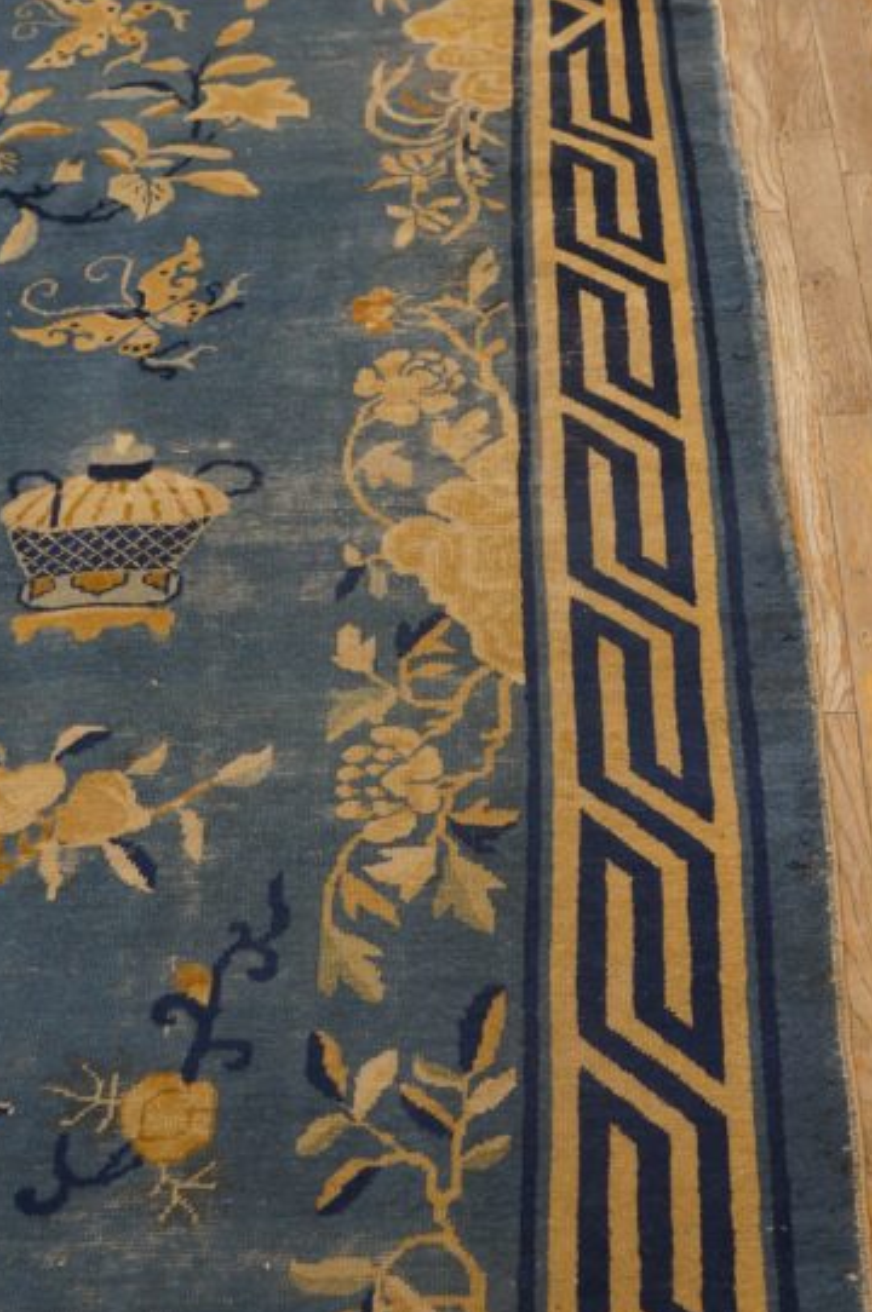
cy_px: 524
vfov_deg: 39.5
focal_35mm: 50
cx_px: 538
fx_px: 1821
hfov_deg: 26.9
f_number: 4
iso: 640
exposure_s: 1/60
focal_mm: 20
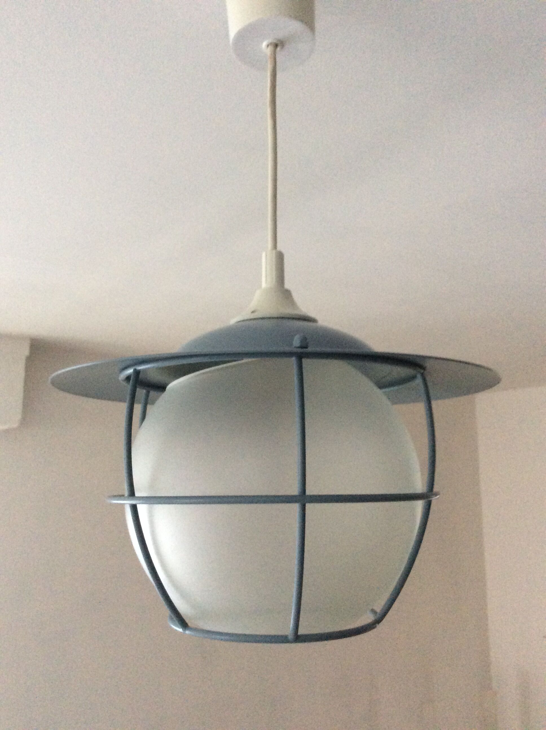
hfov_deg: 44.1
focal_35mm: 32
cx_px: 273
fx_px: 675
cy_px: 365
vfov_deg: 56.9
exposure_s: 1/25
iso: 250
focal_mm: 3.3
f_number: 2.4
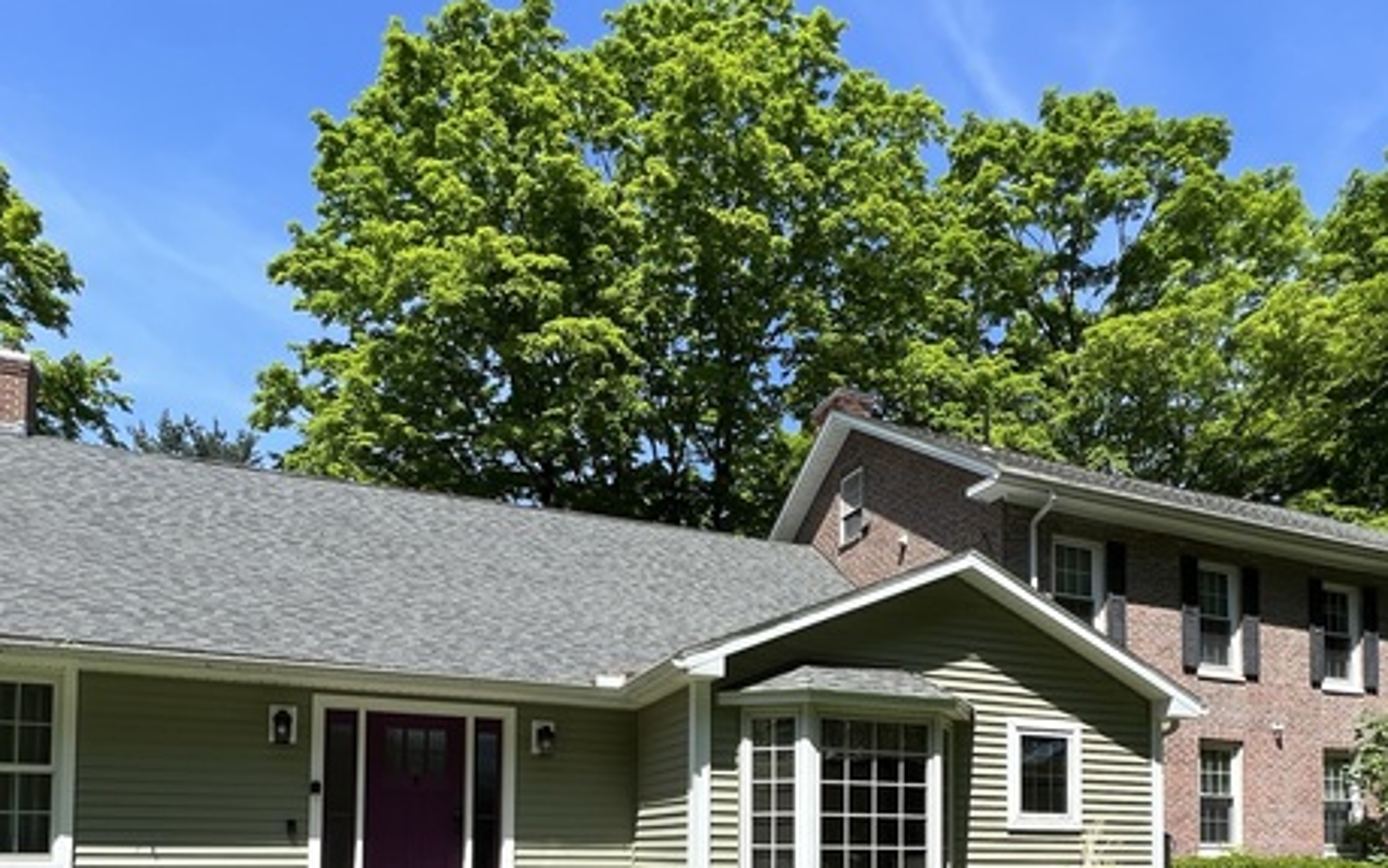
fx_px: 908
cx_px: 744
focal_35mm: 24
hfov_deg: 74.7
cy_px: 820
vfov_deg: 45.1
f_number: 1.8
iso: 32
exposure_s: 1/1292
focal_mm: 1.57
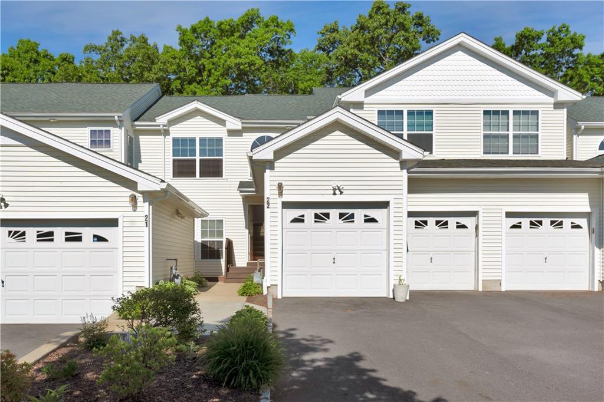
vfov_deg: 43.6
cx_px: 302
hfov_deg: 61.9
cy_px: 201
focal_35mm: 30
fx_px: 503
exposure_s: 1/2500
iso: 400
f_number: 8
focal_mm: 30
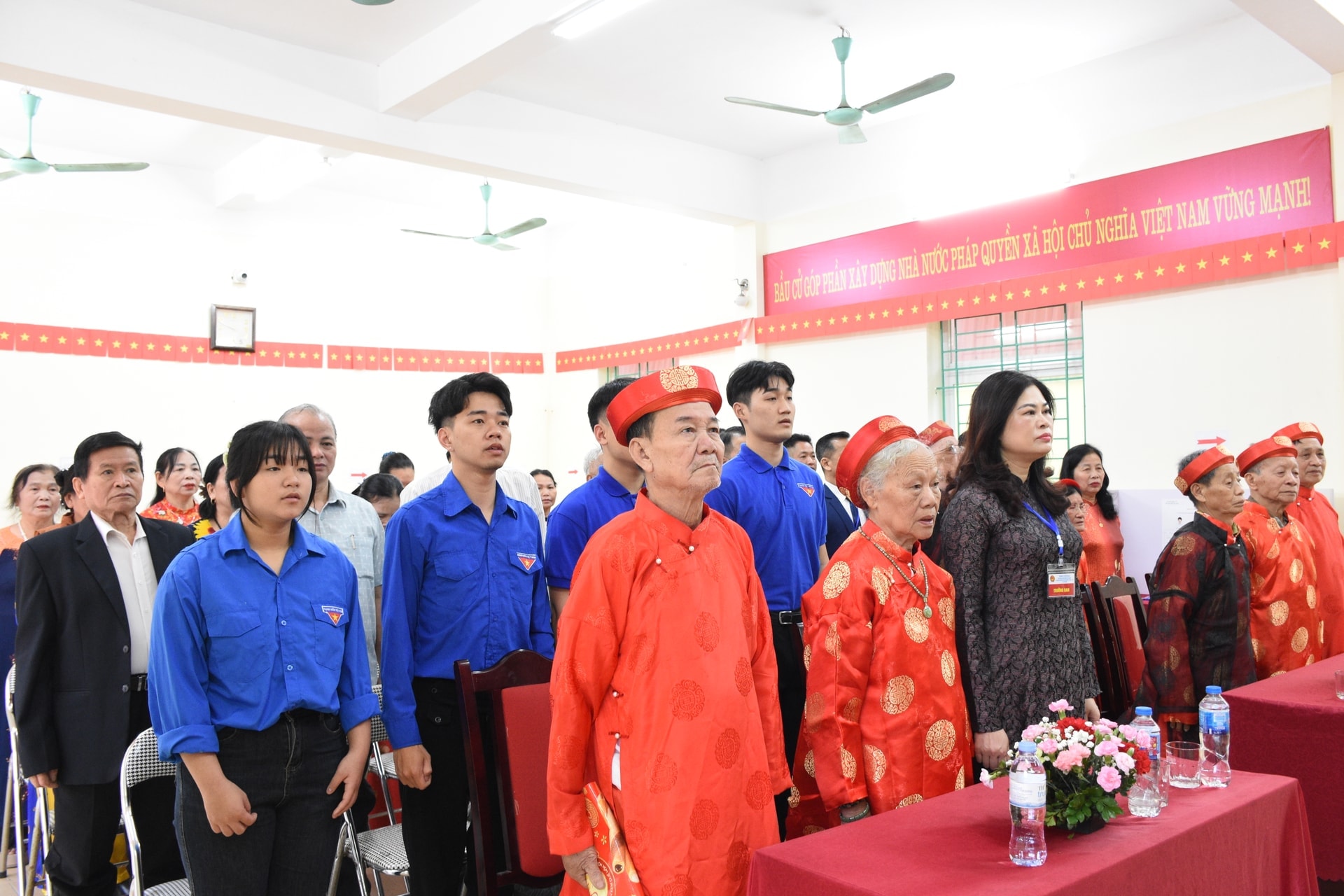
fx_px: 1008
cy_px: 448
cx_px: 672
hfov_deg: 67.4
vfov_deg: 47.9
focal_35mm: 27
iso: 1600
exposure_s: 1/50
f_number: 5
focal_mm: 18
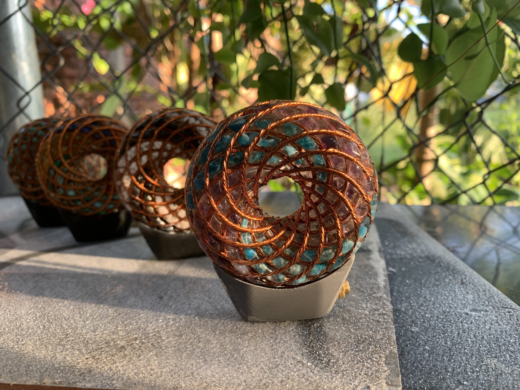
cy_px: 195
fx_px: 391
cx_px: 260
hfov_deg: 67.3
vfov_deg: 53.1
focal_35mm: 26
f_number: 1.8
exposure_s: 1/121
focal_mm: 4.25
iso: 80
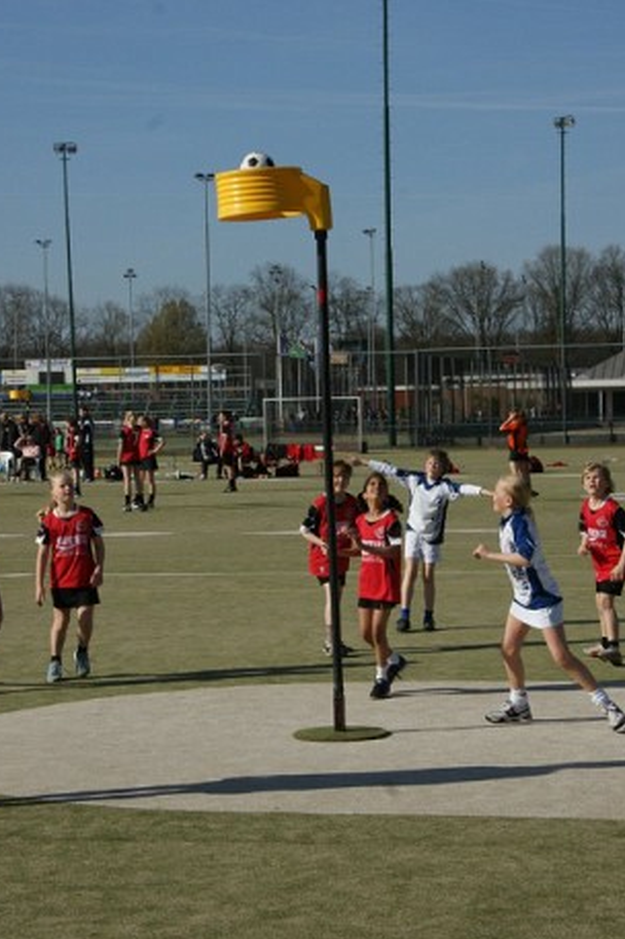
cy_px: 514
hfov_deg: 15.4
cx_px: 316
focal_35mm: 89
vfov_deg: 23.0
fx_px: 2312
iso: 200
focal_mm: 45
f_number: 14
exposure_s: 1/320
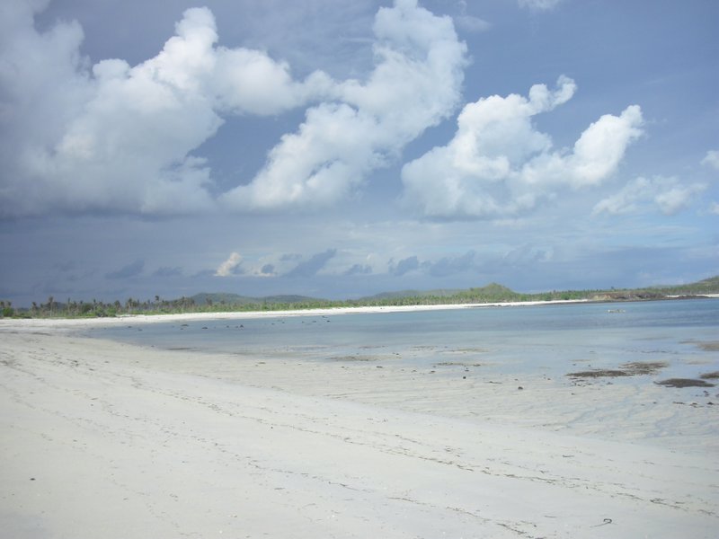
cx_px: 360
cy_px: 270
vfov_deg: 37.7
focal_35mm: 38
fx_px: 789
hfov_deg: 49.0
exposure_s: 1/320
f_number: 8
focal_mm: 6.2
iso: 100
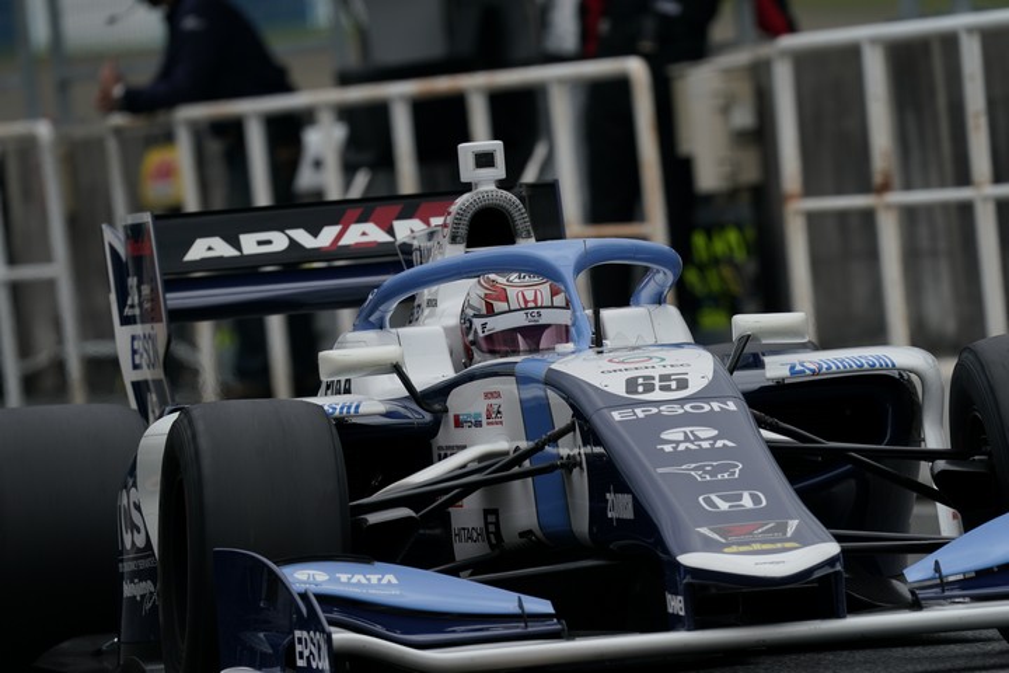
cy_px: 336
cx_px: 504
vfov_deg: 2.3
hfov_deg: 3.4
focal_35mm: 600
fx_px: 16815
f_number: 8
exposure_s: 1/500
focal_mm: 600
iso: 200
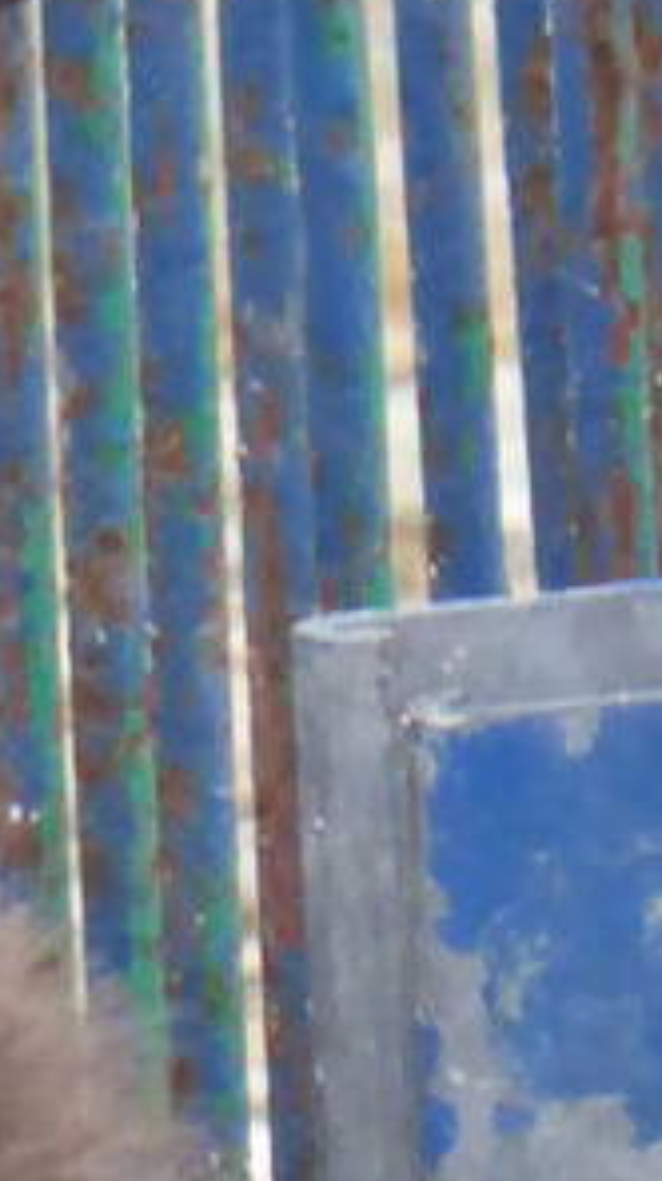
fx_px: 63400
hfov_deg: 0.6
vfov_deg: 1.1
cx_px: -1412
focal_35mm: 2027
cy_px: 1855
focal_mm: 55.7
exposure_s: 1/60
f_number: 5.9
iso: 400
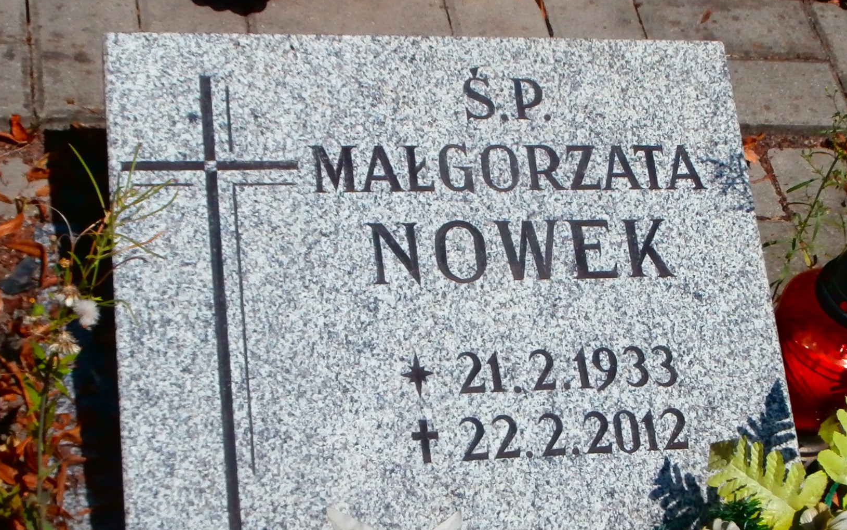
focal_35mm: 74
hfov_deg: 27.8
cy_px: 296
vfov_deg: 17.6
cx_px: 517
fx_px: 1708
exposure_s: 1/1600
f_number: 3.9
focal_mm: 6.67
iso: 100
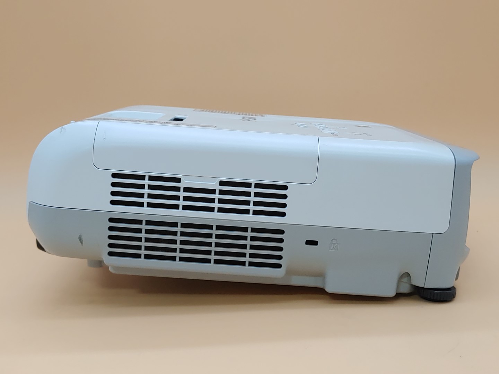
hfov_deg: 38.9
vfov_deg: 29.7
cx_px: 250
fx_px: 706
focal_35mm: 49
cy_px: 187
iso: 50
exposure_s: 1/120
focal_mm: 4.36
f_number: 1.8
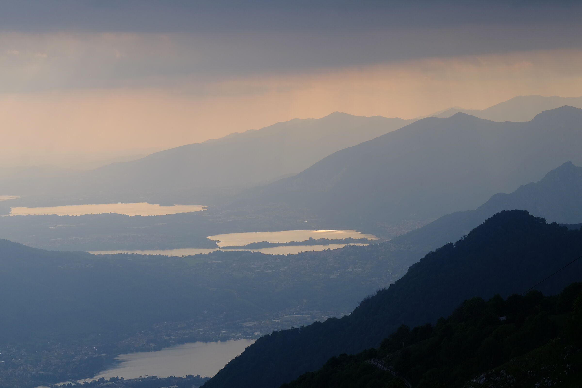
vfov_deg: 16.3
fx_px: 1358
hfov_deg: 24.2
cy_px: 194
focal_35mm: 84
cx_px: 291
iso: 200
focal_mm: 56
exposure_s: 1/125
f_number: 10
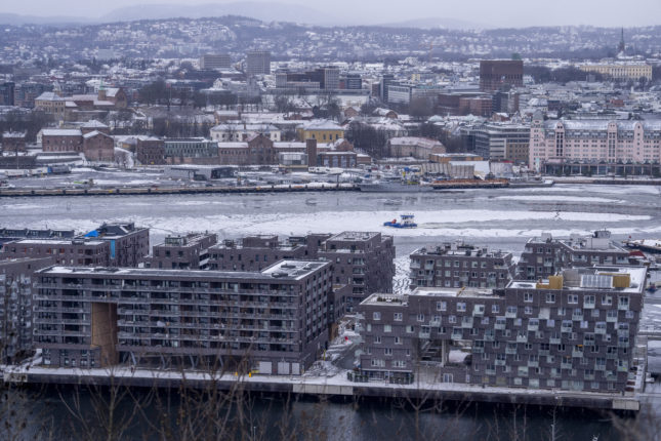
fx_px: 1763
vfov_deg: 14.3
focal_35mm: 96
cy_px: 220
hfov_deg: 21.2
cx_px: 330
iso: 640
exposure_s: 1/1600
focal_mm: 96
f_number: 3.2
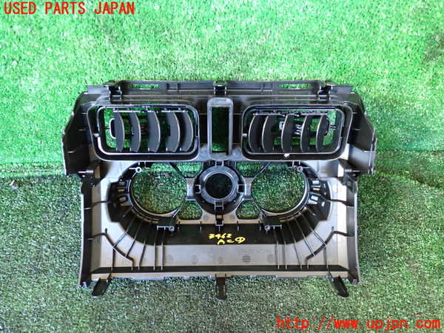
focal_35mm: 30
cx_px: 222
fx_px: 385
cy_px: 166
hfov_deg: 60.0
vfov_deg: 46.8
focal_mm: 5.4
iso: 800
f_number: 2.3
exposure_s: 1/30
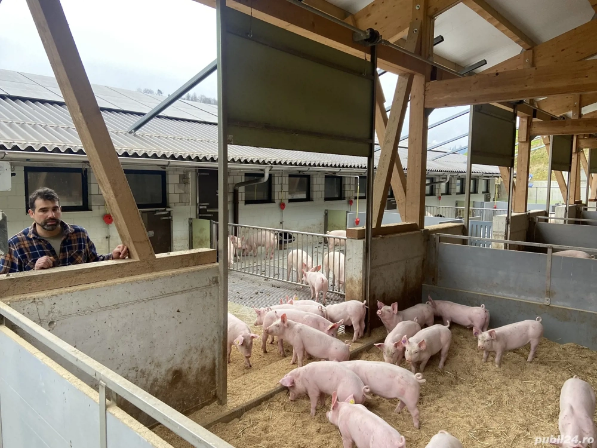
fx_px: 448
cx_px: 298
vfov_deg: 53.1
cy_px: 224
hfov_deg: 67.3
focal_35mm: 26
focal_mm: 4.25
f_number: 1.8
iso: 80
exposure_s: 1/121
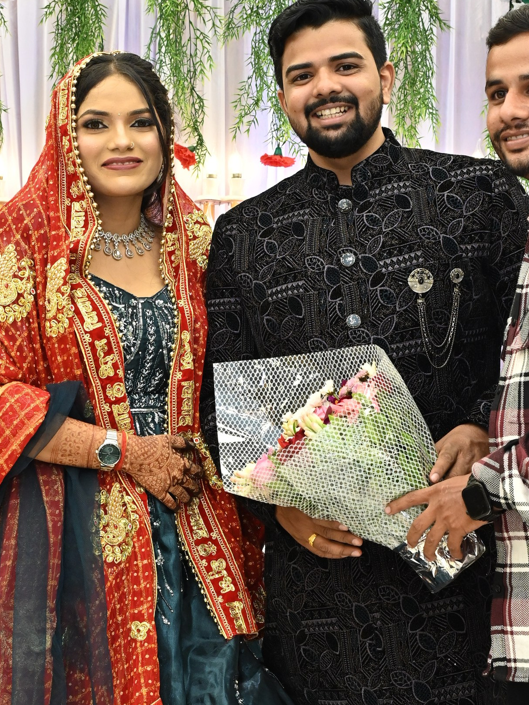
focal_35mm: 83
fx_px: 1691
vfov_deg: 23.5
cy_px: 470
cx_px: 281
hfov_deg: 17.8
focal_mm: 34
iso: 800
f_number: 5.6
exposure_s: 1/200
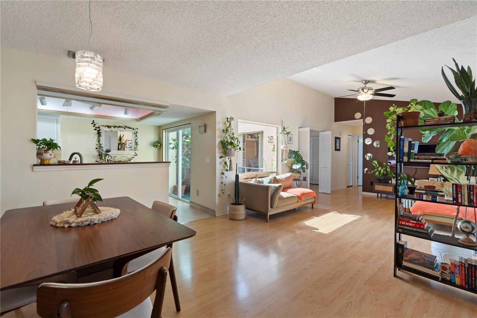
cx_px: 238
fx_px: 199
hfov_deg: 100.4
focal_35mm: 15
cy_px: 159
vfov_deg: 77.3
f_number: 8
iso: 100
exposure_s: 1/2.5
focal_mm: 10
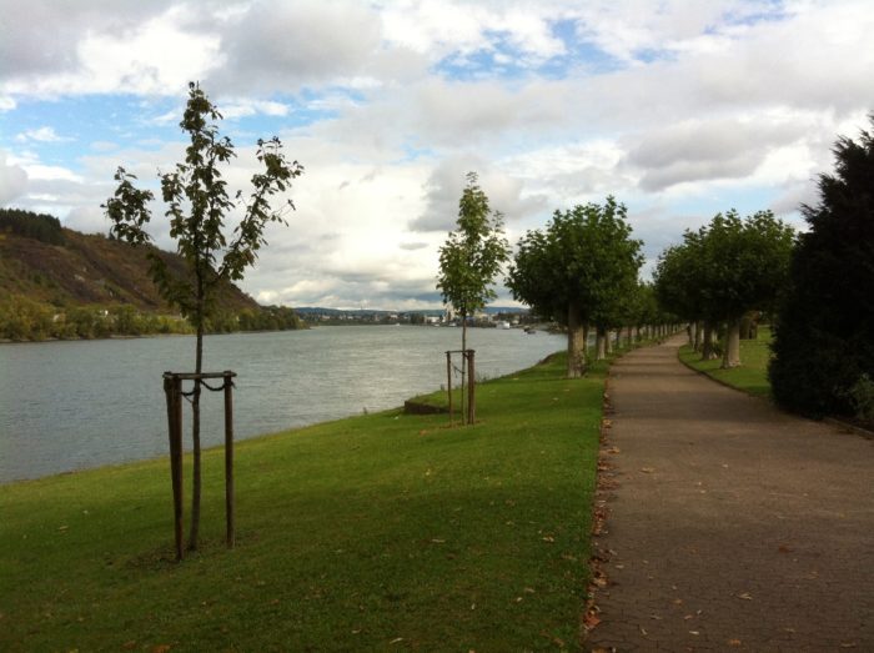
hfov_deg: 52.7
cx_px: 437
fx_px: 882
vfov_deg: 40.6
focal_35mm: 35
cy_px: 326
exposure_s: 1/973
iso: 80
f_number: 2.8
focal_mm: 3.85
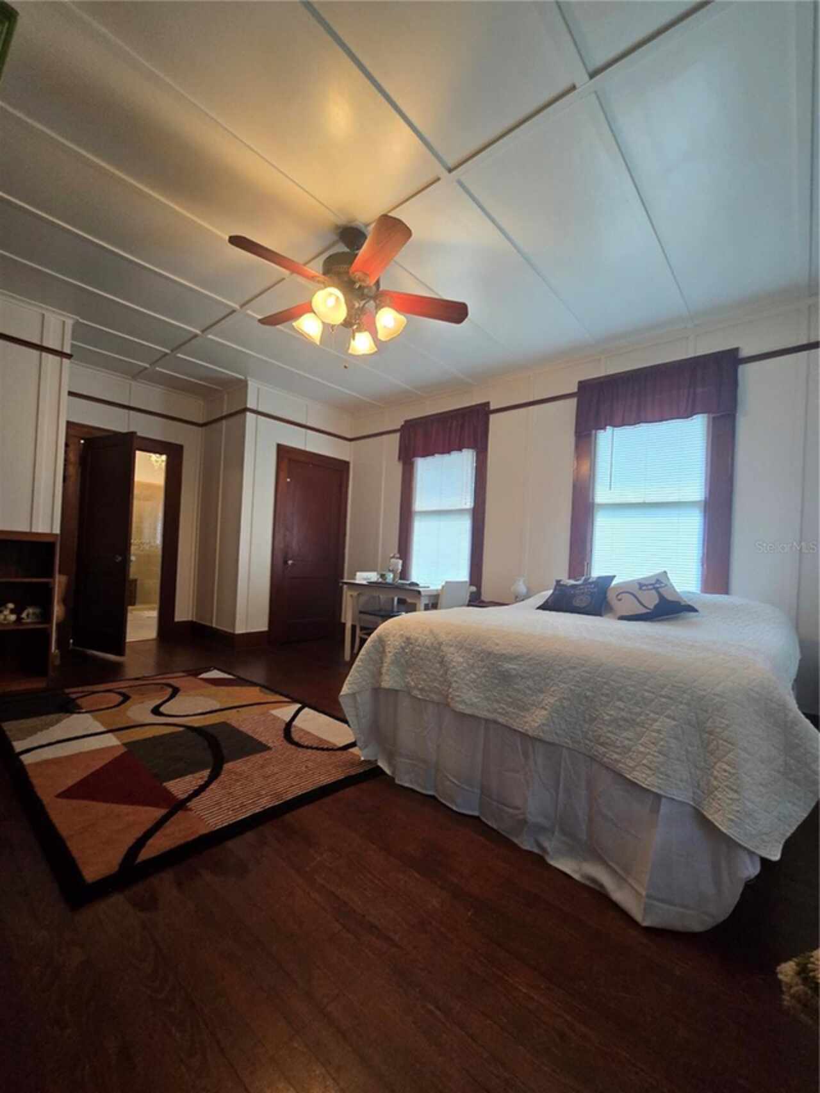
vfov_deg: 106.2
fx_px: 410
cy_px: 546
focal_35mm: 13
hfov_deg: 89.9
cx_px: 410
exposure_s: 1/60
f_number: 2.2
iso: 320
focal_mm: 2.2
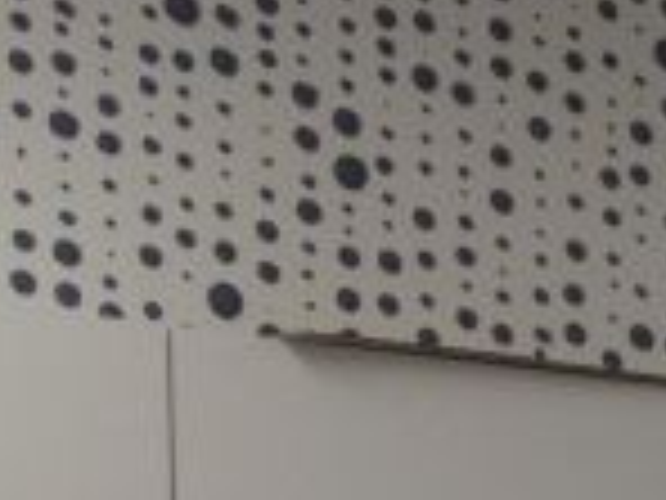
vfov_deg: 7.3
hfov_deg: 9.2
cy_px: 1176
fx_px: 3656
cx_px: 1690
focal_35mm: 190
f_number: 2.4
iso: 50
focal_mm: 4.28
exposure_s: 1/40
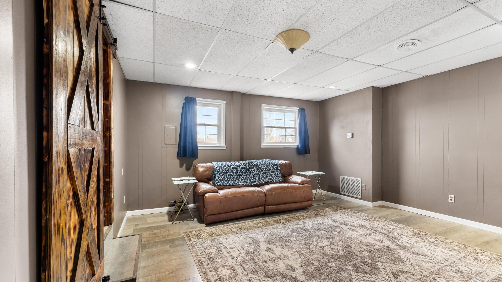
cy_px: 151
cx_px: 251
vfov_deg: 67.0
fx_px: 213
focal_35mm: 16
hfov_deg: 99.4
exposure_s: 2.5
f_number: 9
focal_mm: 10
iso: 200
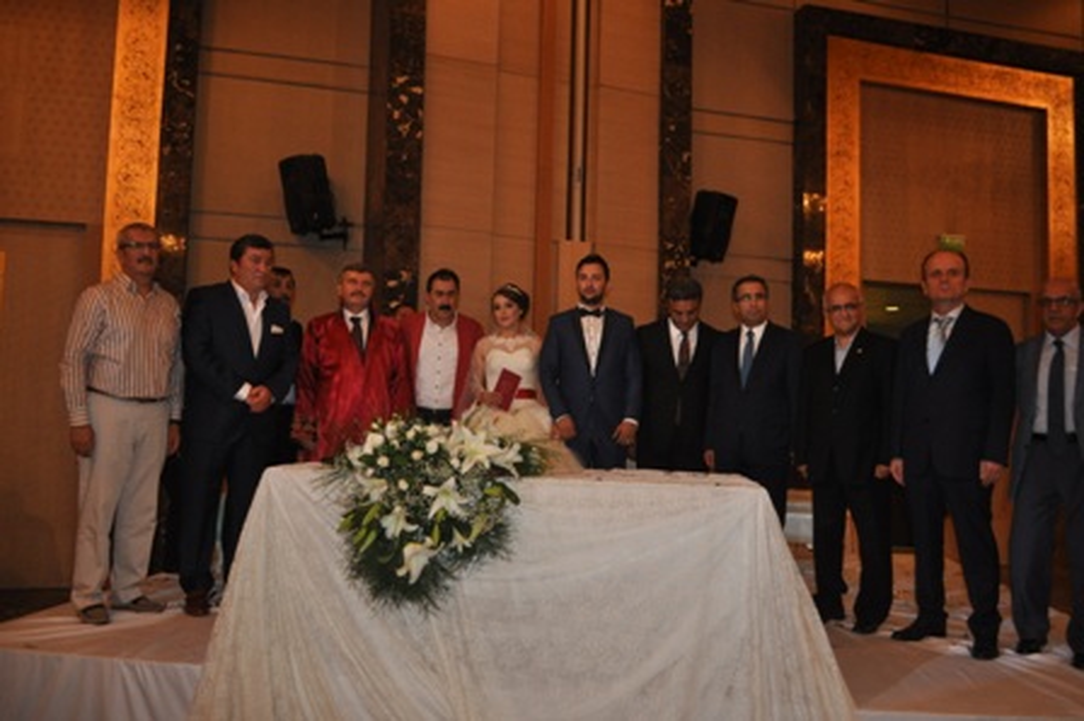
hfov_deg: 67.4
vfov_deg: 47.9
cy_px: 360
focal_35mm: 27
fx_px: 812
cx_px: 542
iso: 800
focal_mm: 18
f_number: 3.5
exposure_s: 1/60
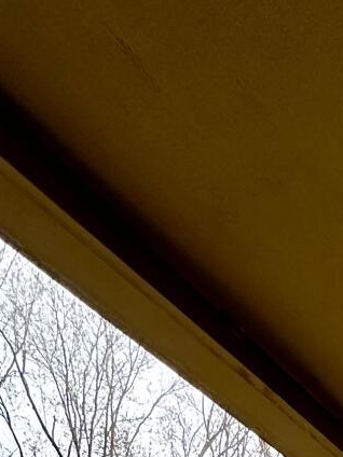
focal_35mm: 66
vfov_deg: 17.1
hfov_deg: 19.1
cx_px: 536
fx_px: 872
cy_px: 994
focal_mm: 2.22
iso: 40
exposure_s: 1/769
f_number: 2.2
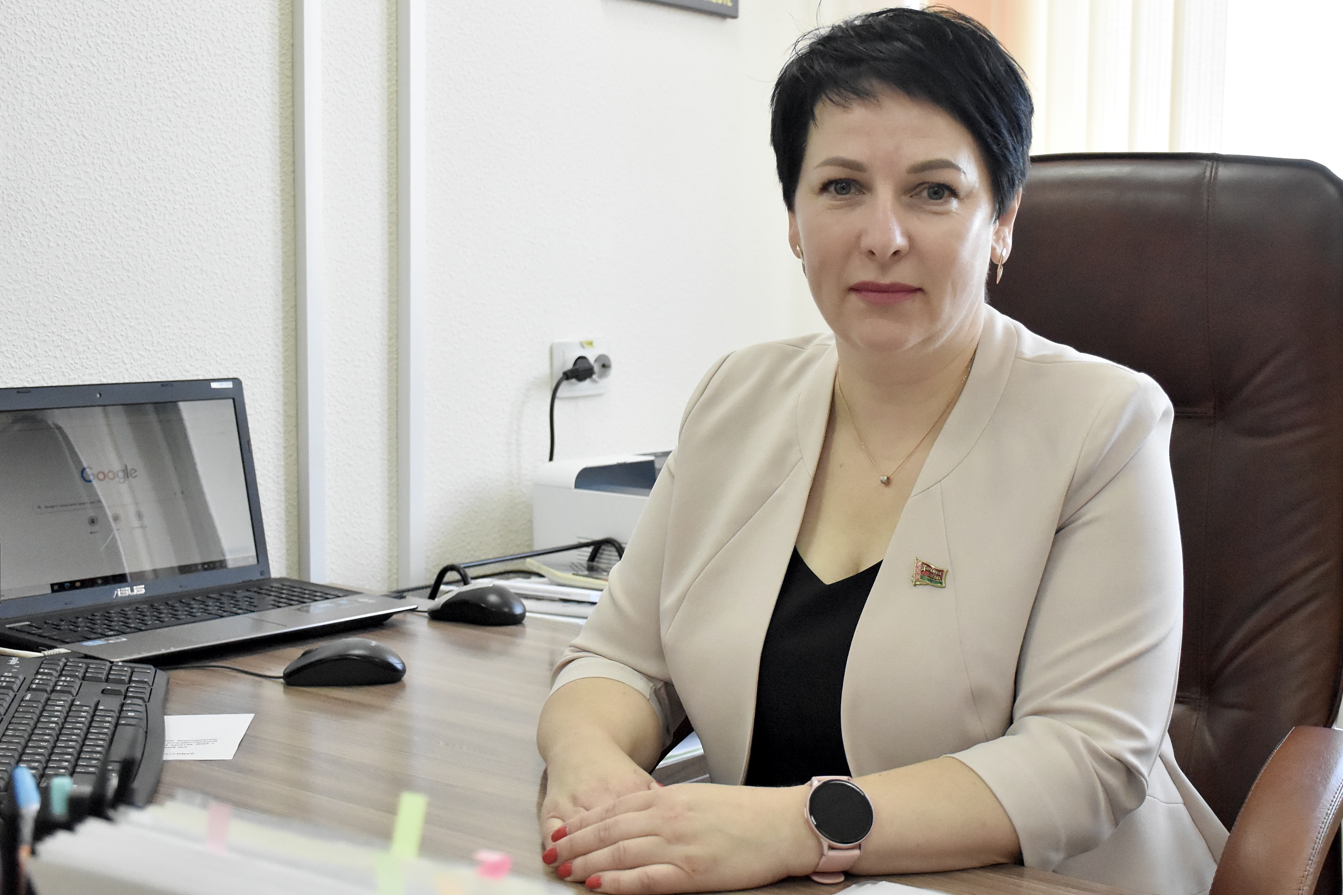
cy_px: 455
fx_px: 1753
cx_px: 791
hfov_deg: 41.8
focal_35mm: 47
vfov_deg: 28.6
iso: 4000
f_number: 3.8
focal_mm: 26
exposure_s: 1/1000
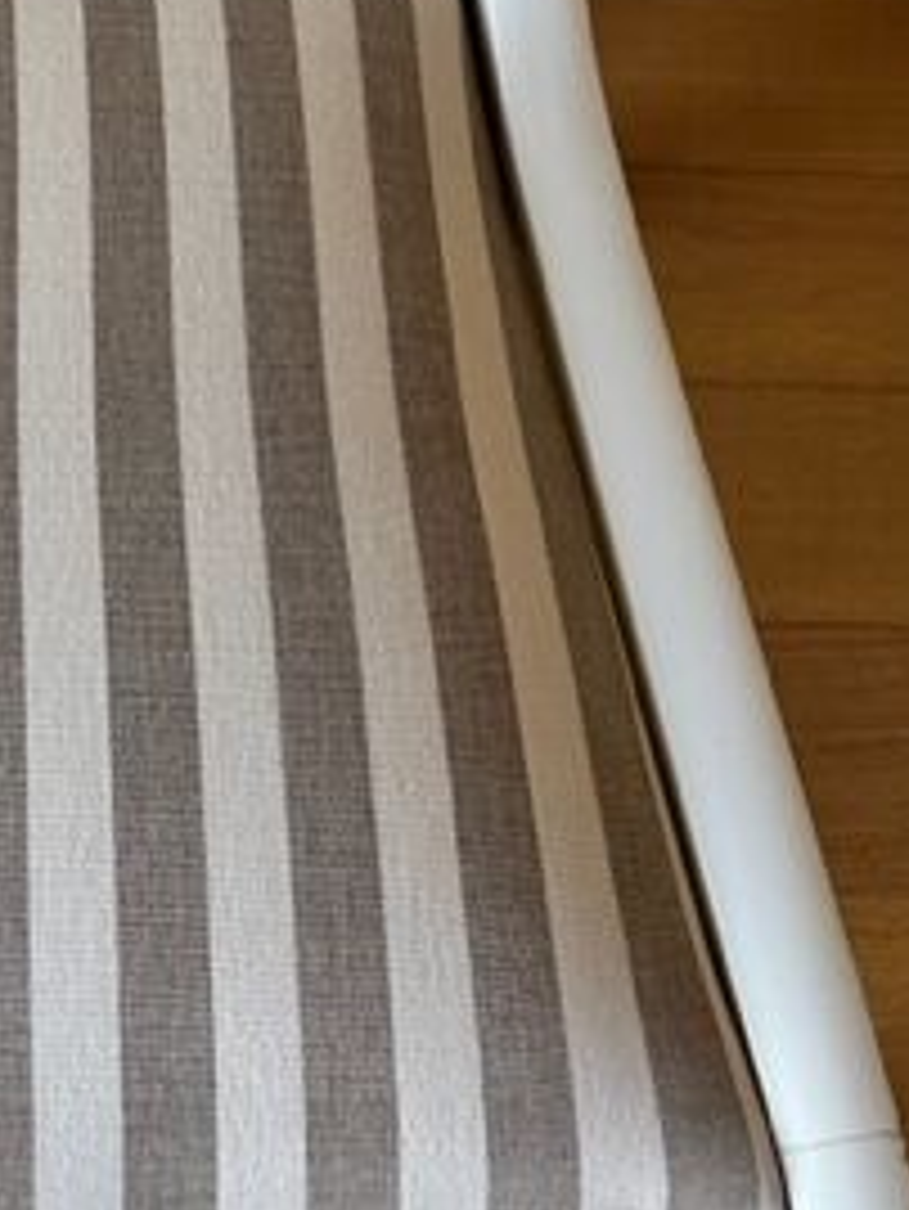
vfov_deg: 29.4
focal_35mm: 57
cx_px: 27
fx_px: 1994
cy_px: -211
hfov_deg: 24.6
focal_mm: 6.86
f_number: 1.78
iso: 250
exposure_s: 1/111
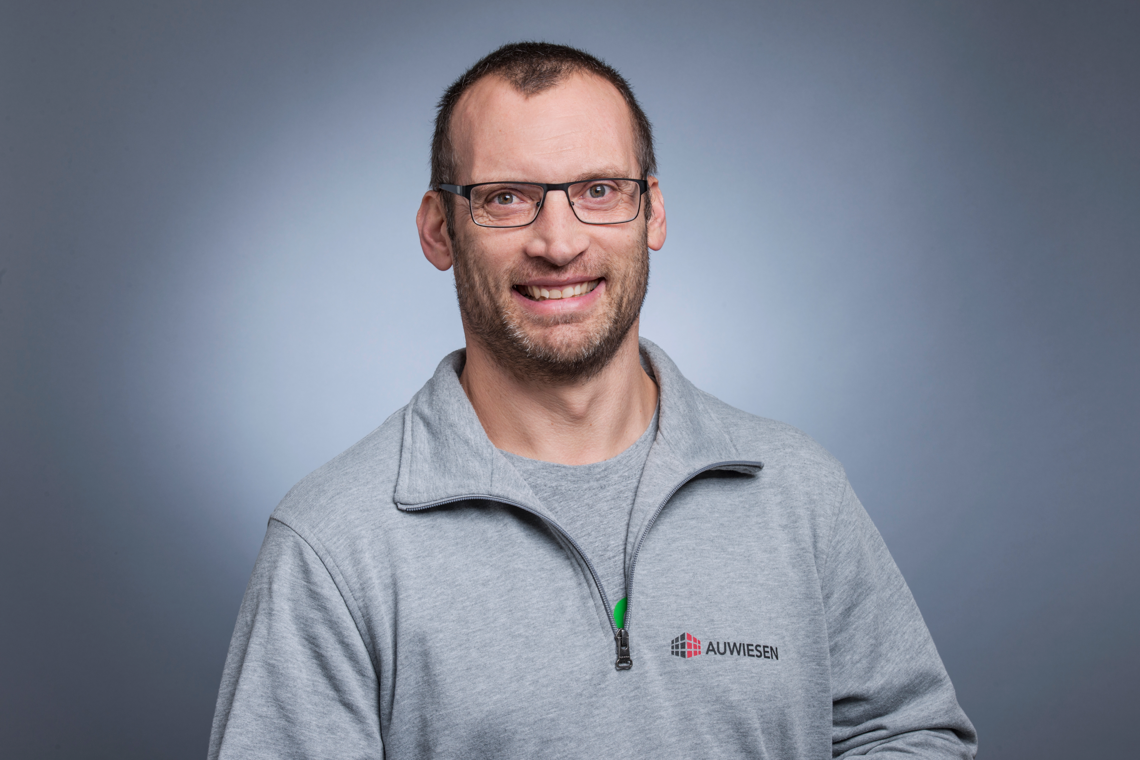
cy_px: 380
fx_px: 2850
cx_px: 570
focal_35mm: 90
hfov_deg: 22.6
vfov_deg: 15.2
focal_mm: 90
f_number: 13
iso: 100
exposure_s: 1/80
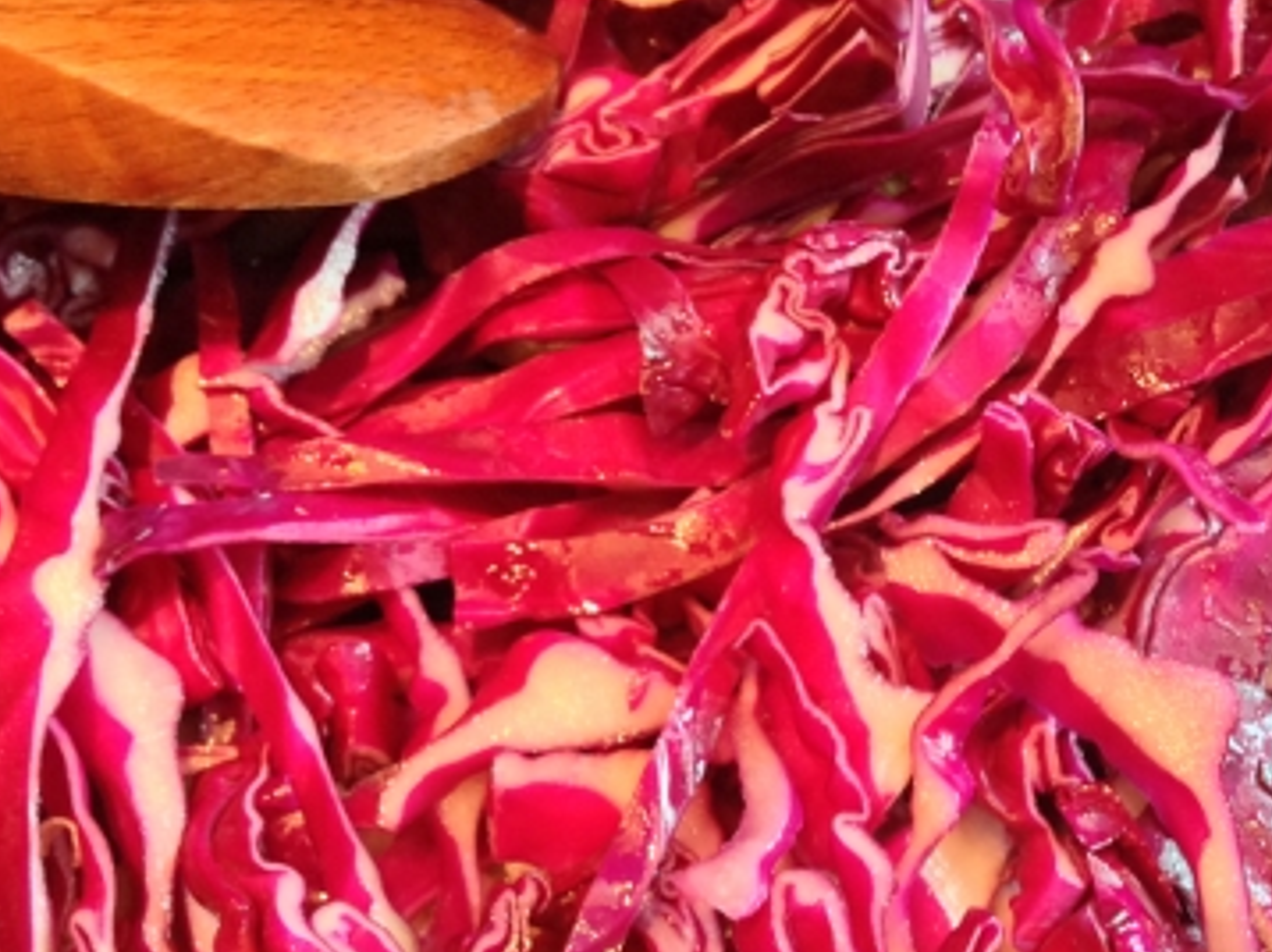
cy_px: 671
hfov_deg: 32.6
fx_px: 2167
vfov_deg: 24.6
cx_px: 775
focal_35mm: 59
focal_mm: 4.12
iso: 125
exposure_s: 1/20
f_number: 2.4
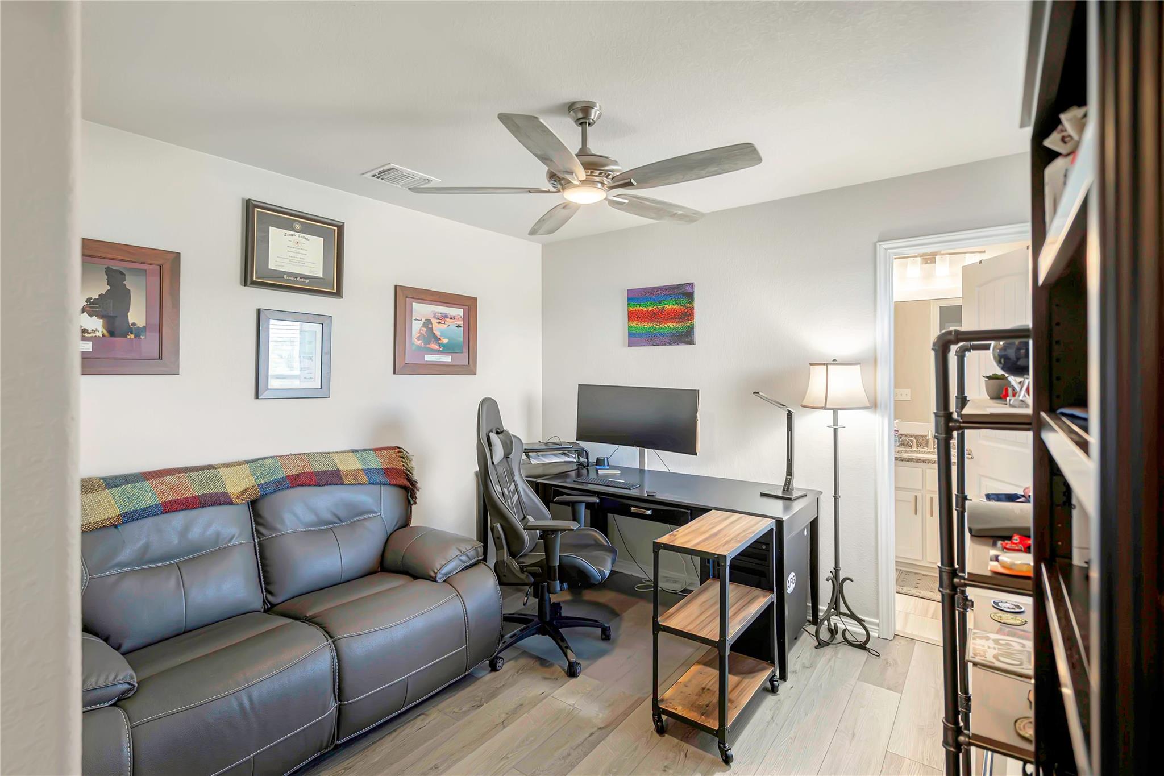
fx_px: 517
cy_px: 388
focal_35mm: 16
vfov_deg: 73.7
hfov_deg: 96.7
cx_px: 582
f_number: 4
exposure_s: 1/1250
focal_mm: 16
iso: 1600
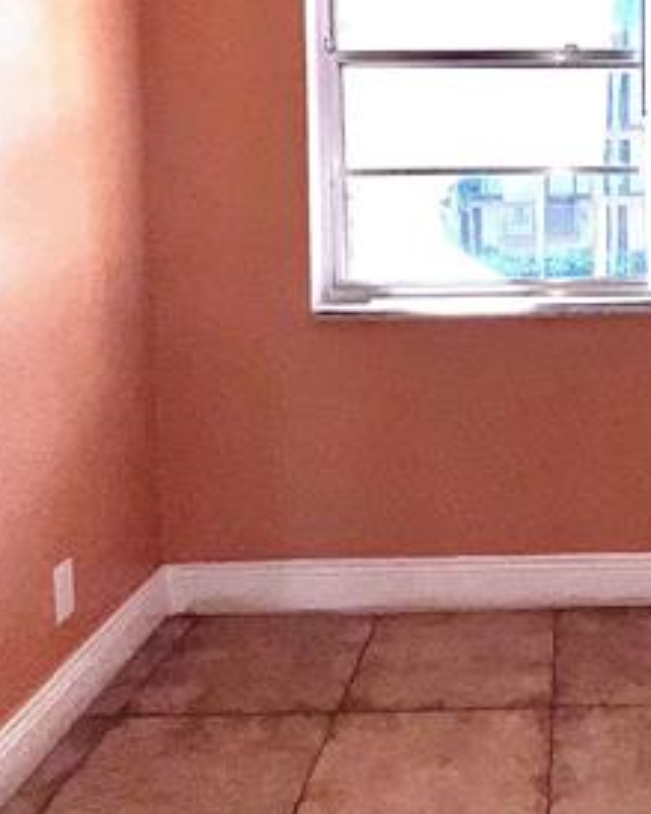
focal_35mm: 37
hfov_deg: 37.2
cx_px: 600
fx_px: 892
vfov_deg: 47.5
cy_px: 218
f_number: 1.8
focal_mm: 1.57
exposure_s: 1/151
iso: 25
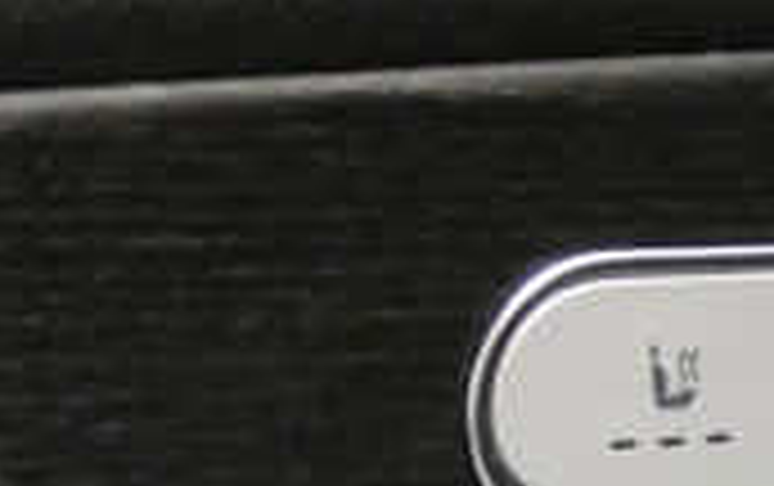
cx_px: 1030
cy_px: 1012
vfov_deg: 4.8
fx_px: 5724
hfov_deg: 7.6
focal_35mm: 271
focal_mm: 9.9
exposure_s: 1/13
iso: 1600
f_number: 4
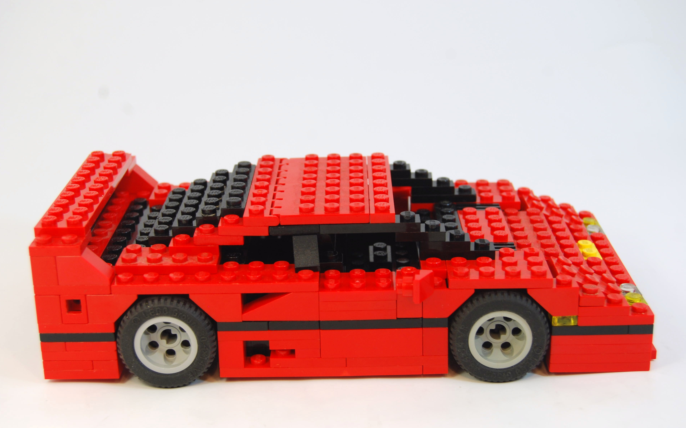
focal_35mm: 62
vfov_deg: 21.0
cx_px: 340
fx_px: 1159
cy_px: 216
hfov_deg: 33.0
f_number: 7.1
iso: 200
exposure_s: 1/60
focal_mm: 40
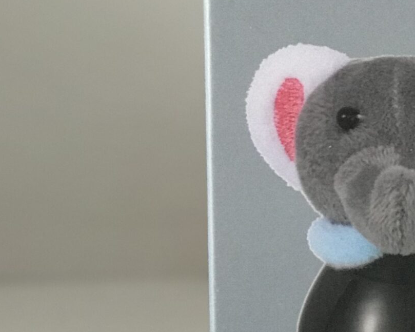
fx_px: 2161
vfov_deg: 8.7
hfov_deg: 10.9
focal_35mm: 176
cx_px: 417
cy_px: 323
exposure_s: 1/50
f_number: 2.8
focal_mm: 6.6
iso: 100
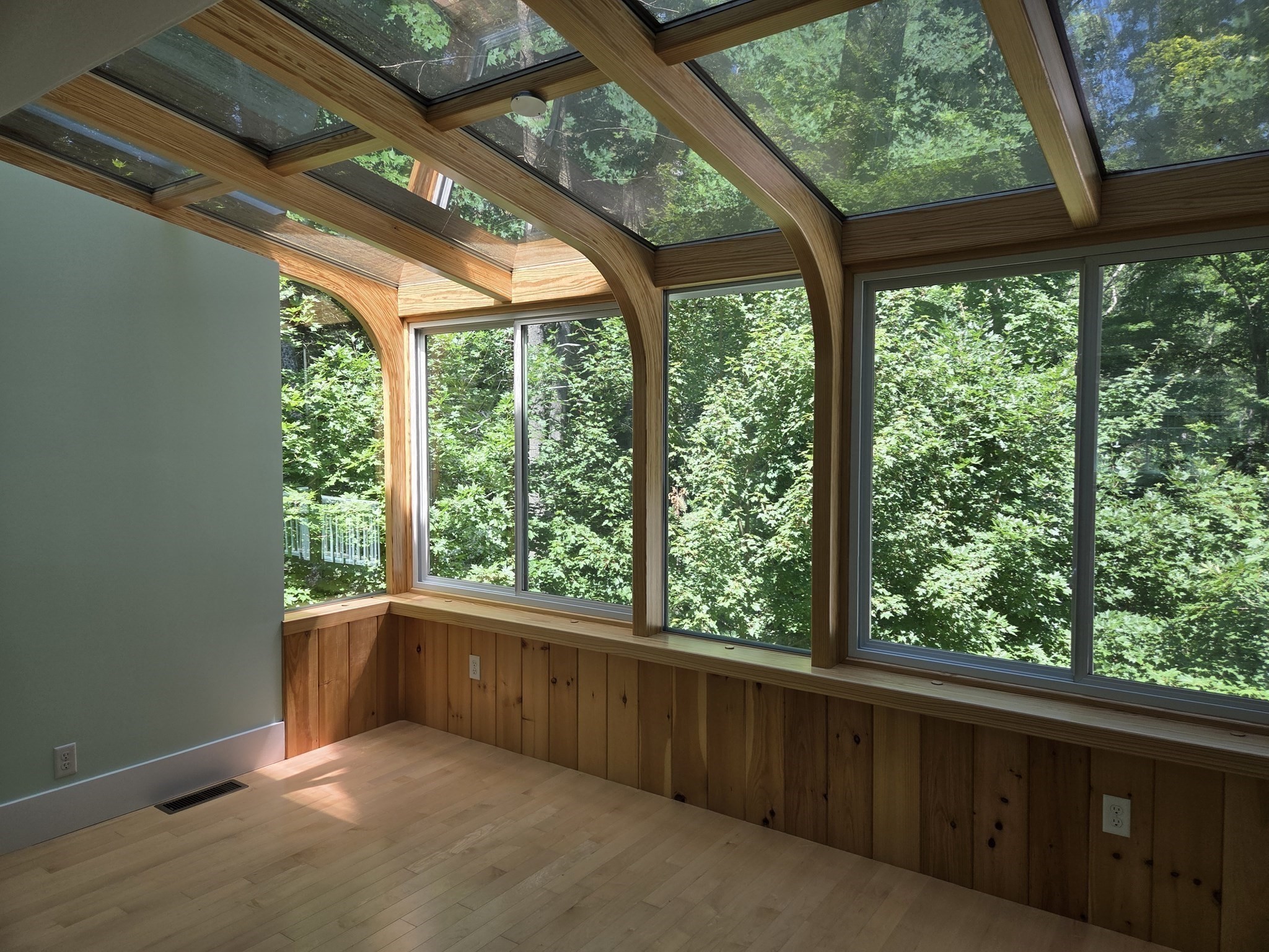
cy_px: 476
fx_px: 843
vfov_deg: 58.9
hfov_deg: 73.9
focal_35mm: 23
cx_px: 634
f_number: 1.8
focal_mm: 5.4
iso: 80
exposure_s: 1/557
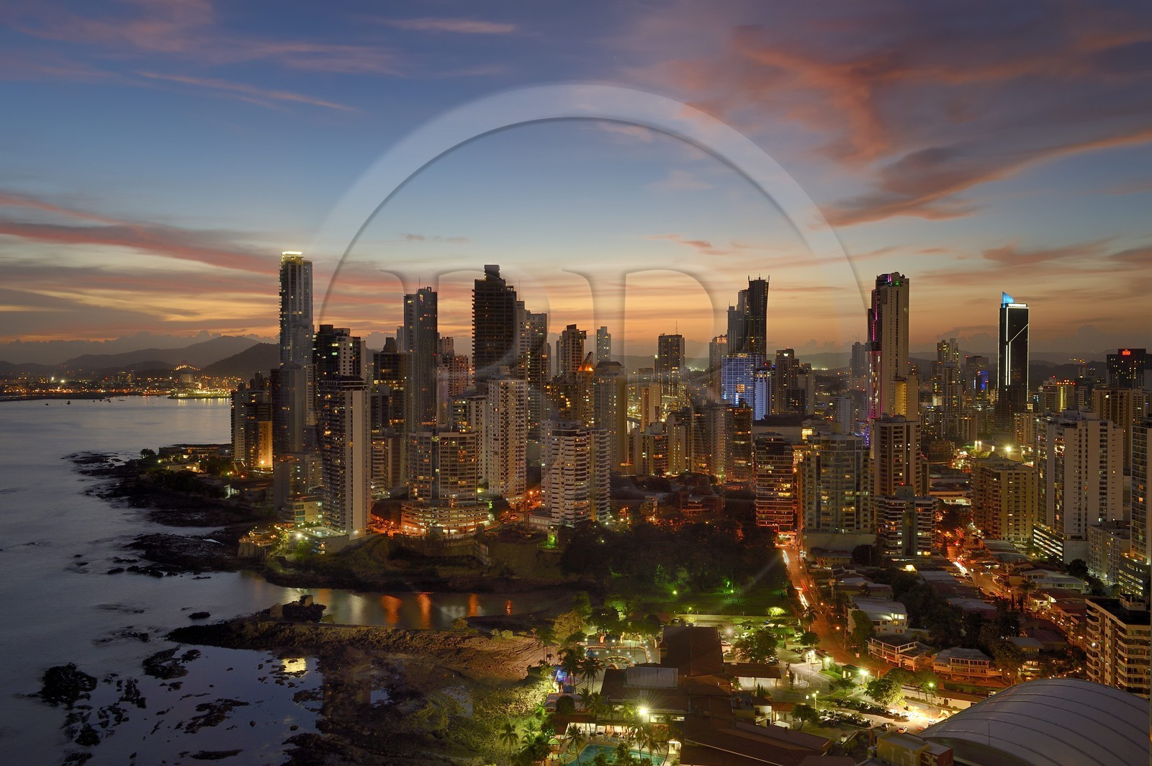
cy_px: 383
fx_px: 991
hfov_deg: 60.3
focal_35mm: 31
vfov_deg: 42.3
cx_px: 576
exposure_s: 2.5
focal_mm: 31
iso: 200
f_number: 8
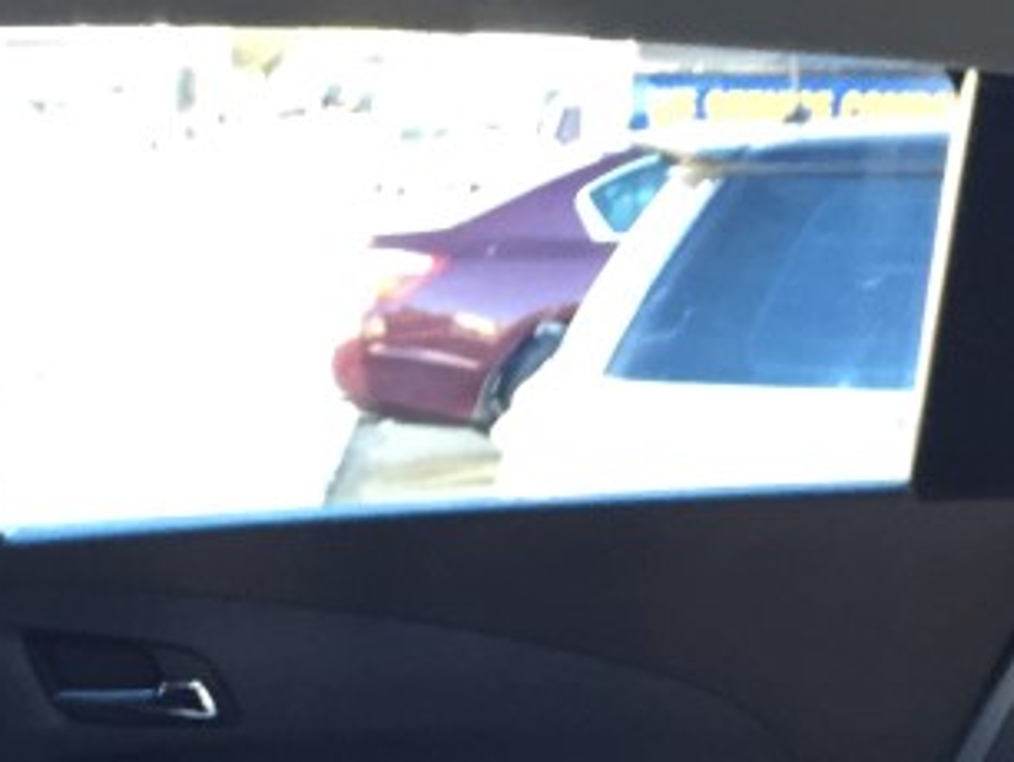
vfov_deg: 14.0
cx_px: 484
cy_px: 1239
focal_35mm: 97
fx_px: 2844
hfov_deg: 20.2
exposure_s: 1/30
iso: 40
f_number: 2.2
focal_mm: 4.15
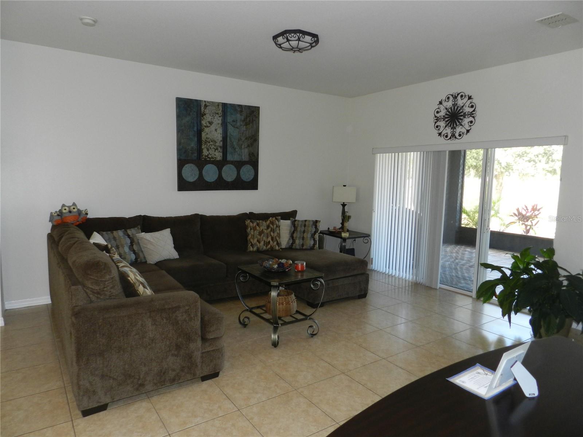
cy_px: 218
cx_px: 292
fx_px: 387
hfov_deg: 73.9
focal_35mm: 23
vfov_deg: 58.9
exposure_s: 1/40
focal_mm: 4
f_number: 3.4
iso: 200
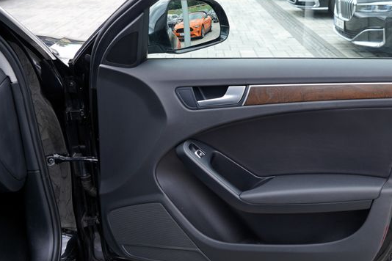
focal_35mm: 46
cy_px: 91
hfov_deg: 41.0
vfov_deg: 29.1
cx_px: 313
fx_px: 501
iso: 100
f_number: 5
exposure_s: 1/100
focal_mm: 24
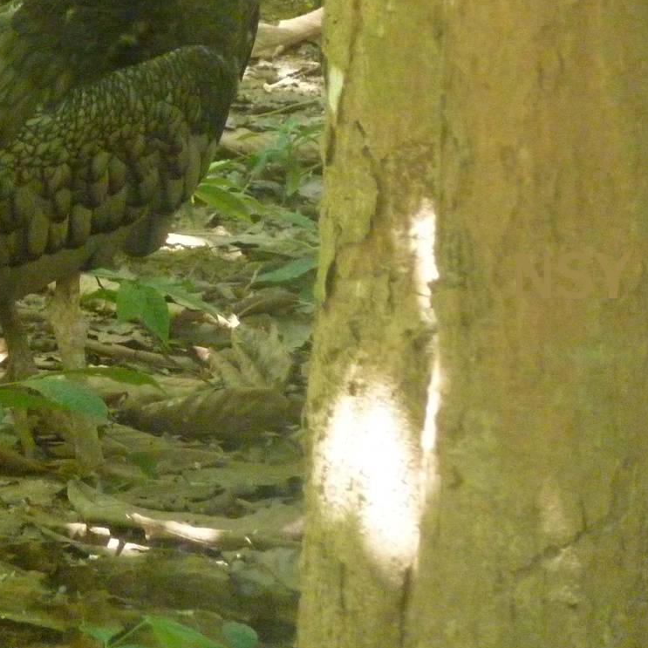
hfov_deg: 3.1
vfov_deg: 3.1
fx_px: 12093
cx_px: -14
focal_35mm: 571
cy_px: 138
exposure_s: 1/80
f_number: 4.9
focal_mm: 49.2
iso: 800
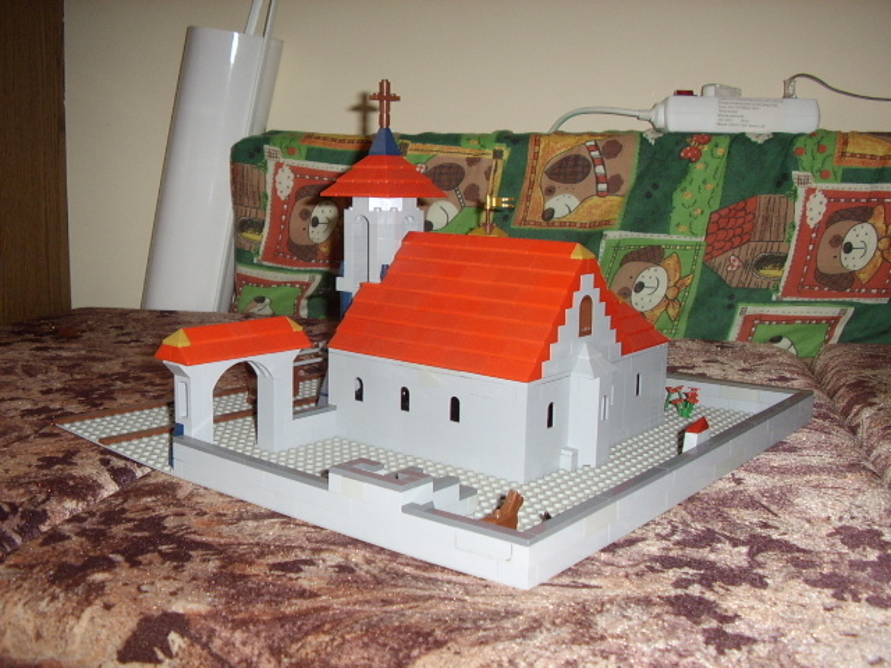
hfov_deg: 60.0
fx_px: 772
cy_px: 334
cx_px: 446
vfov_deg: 46.8
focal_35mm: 30
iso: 183
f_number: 2.9
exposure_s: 1/30
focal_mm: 5.8
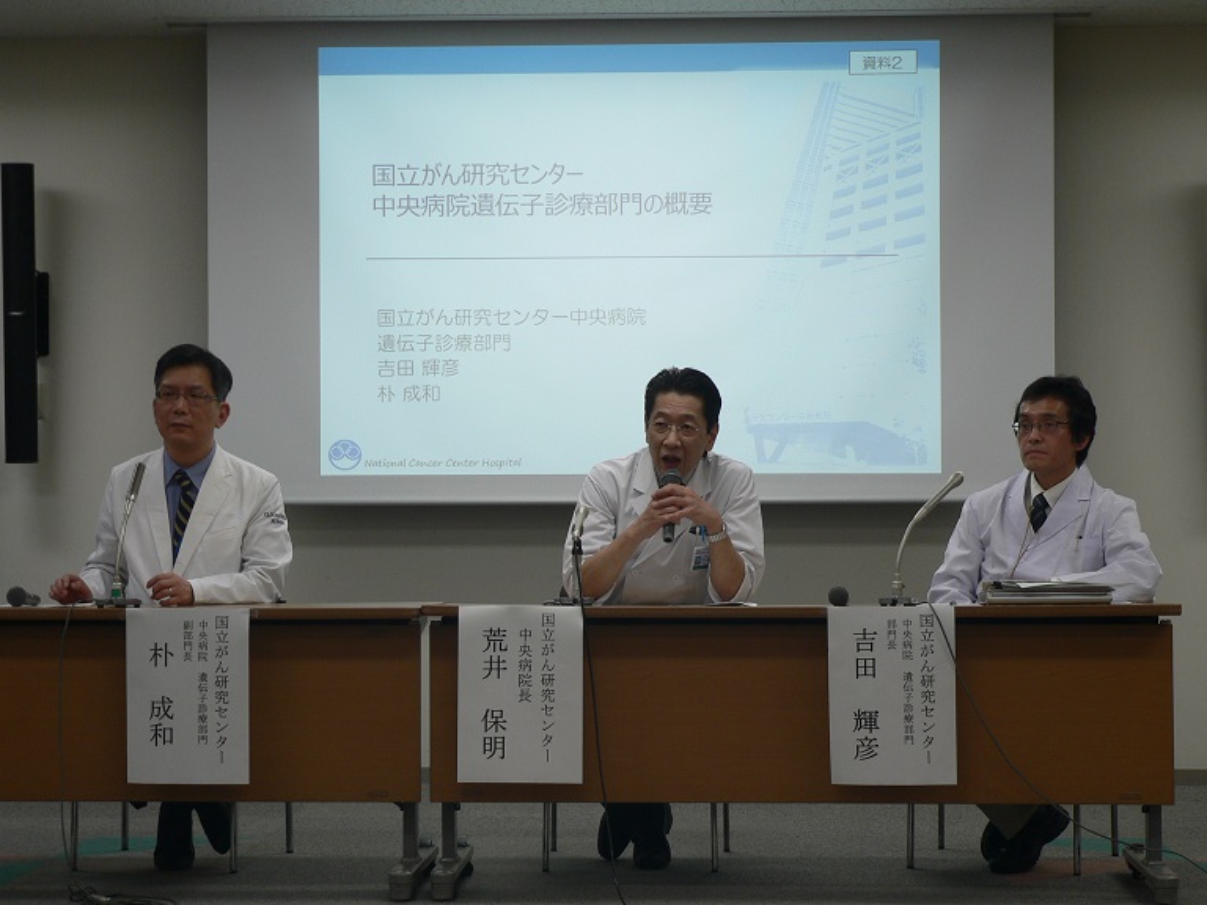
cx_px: 604
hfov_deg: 22.8
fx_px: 2999
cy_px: 452
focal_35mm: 86
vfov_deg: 17.2
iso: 80
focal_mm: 14.3
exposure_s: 1/30
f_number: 3.2
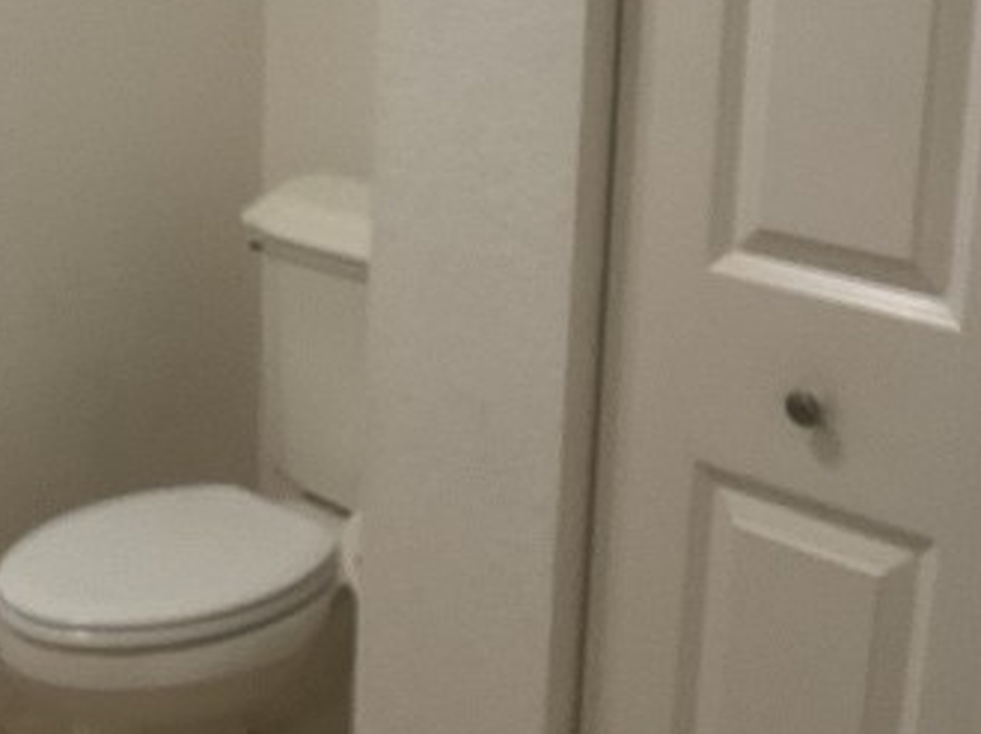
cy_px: 149
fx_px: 2549
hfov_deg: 21.4
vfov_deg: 16.3
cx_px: 128
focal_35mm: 90
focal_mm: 3
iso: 64
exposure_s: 1/120
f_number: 1.8
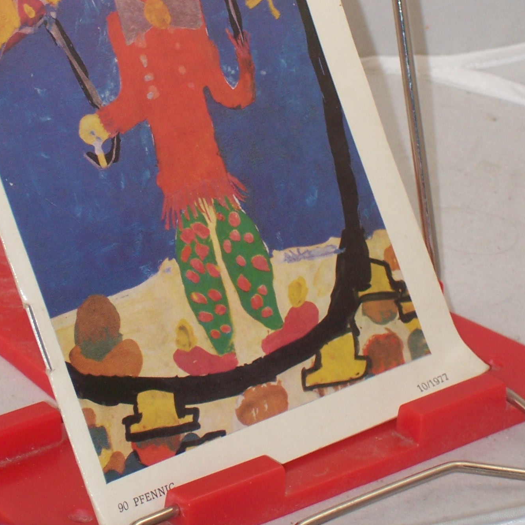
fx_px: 3294
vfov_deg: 9.1
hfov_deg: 9.1
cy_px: 85
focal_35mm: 192
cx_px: 120
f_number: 4.6
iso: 80
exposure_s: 1/100
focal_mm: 16.8
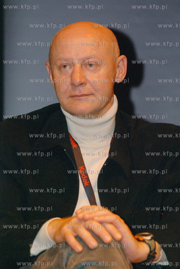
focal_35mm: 218
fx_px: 1630
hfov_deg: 6.3
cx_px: 90
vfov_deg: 9.5
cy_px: 134
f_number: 2.8
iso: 1250
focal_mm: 145
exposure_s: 1/320
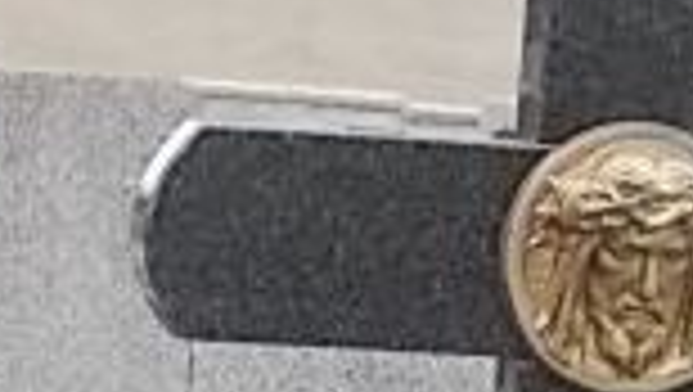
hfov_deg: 9.3
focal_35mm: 231
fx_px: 4249
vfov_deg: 5.2
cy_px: 793
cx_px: 4
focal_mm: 7.2
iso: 80
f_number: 3.6
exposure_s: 1/60
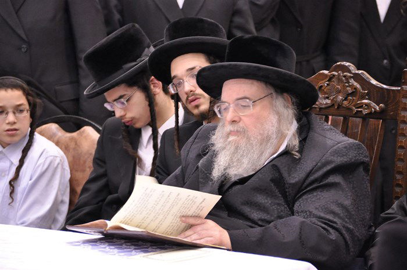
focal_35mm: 262
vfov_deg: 5.2
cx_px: 204
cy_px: 135
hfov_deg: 7.9
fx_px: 2964
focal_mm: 175
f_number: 5.6
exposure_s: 1/40
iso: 2000
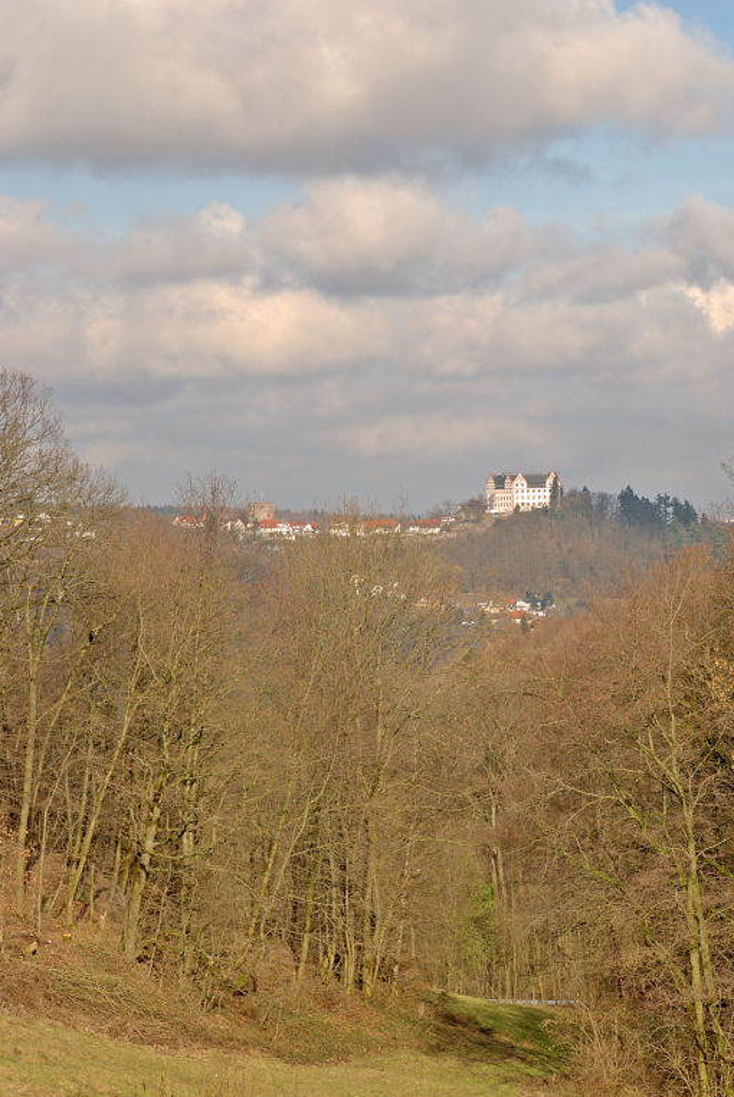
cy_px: 523
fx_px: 3172
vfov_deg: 19.6
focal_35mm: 104
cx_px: 383
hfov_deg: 13.2
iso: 125
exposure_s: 1/400
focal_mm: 66
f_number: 7.1
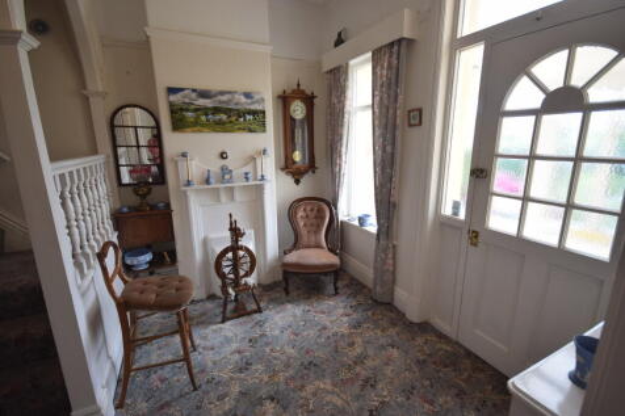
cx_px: 312
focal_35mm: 16
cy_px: 208
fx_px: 286
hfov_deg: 95.0
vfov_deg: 72.0
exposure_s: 1/125
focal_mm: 11
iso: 400
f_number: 5.6
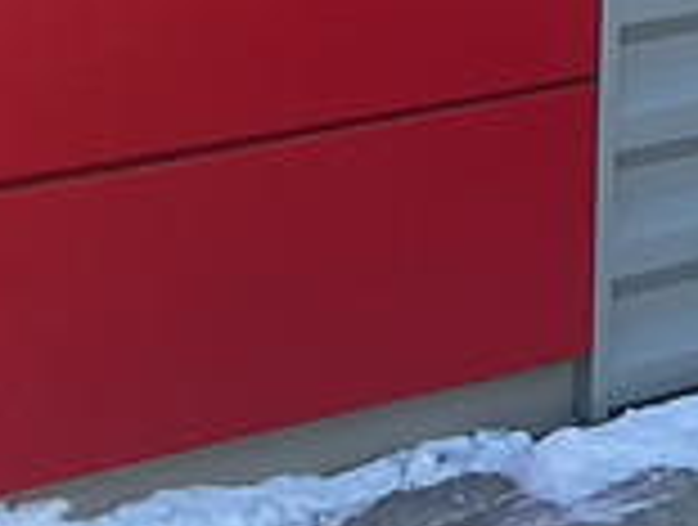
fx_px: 3860
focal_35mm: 191
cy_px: -877
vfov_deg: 7.2
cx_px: 2193
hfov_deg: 8.4
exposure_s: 1/770
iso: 25
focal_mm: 3
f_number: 1.8
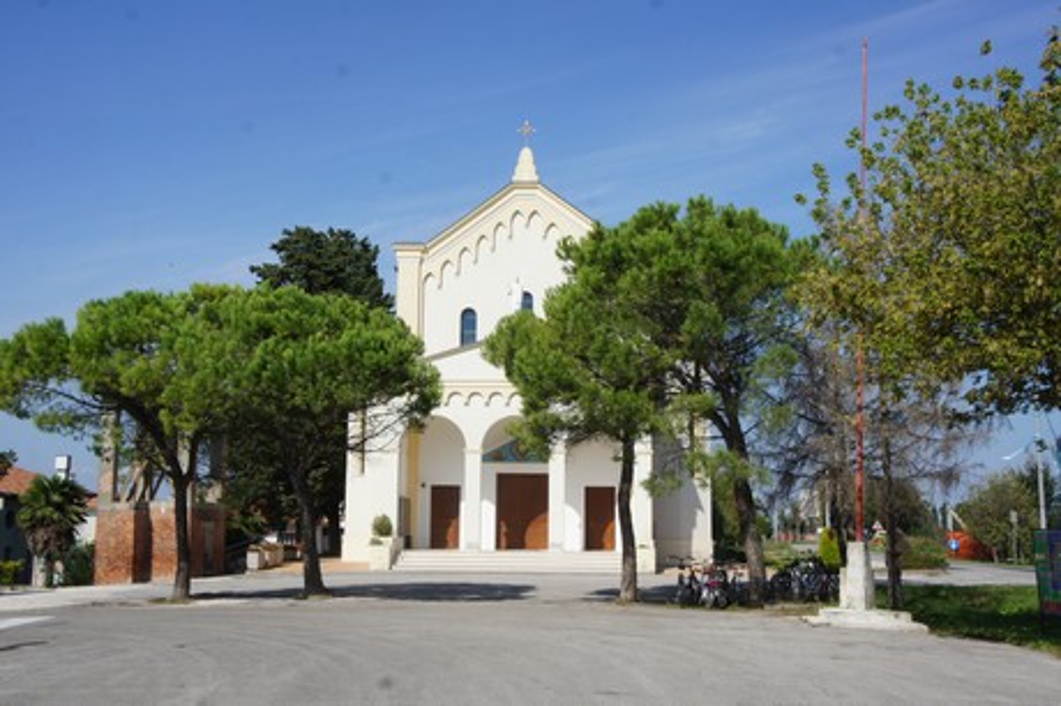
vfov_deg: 30.8
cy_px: 353
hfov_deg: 45.0
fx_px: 1281
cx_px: 530
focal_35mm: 44
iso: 200
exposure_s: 1/250
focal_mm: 29
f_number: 13
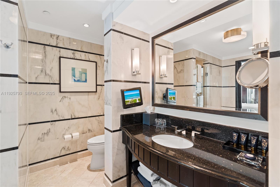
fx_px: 124
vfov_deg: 73.7
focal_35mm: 16
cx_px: 140
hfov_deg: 96.7
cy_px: 94
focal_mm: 16
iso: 1000
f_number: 4.5
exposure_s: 1/15
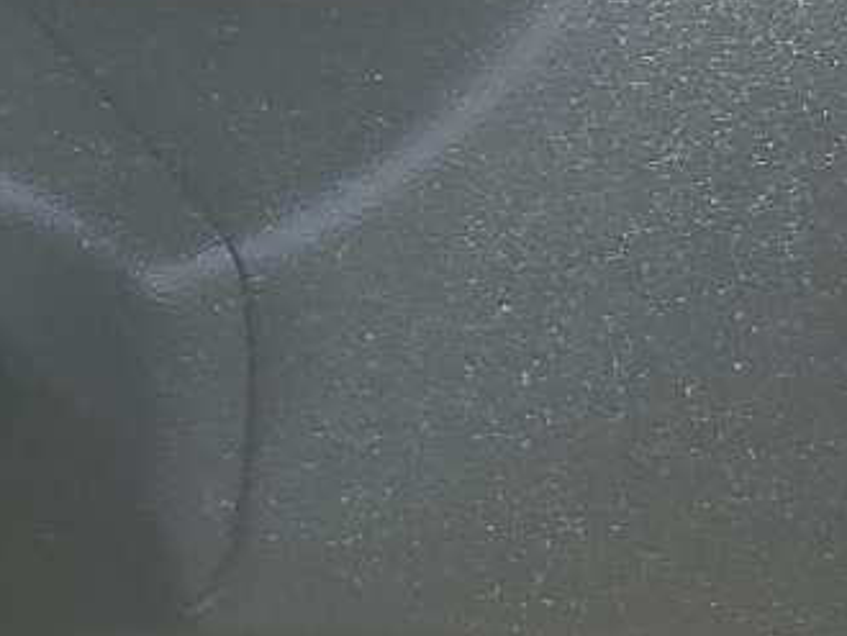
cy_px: -423
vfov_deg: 11.1
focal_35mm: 126
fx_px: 3085
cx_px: -870
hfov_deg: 13.3
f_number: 1.5
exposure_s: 1/149
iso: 50
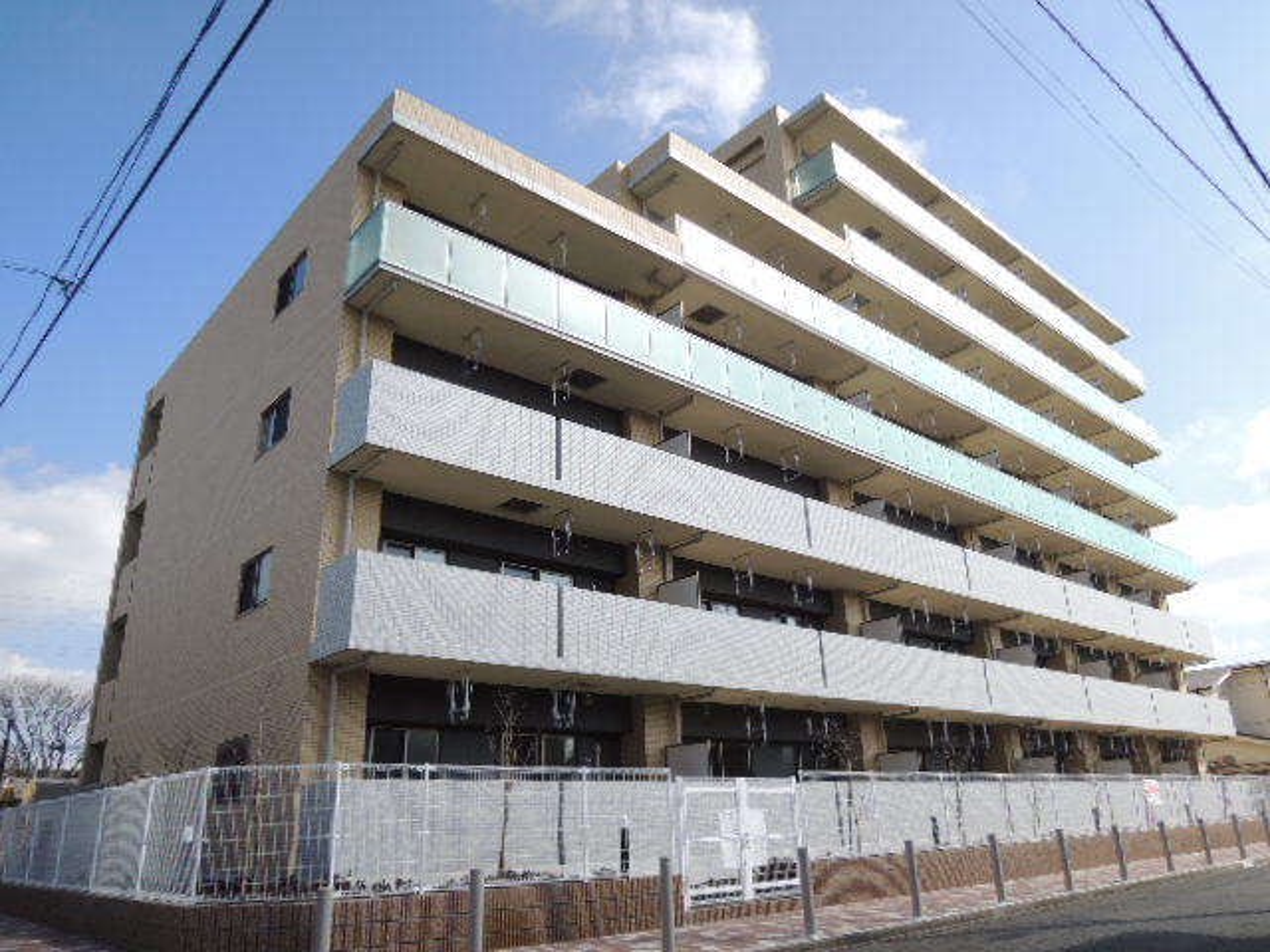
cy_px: 476
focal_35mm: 24
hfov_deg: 71.6
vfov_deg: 56.8
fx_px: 881
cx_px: 635
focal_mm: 4.3
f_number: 2.8
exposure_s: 1/1000
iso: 100
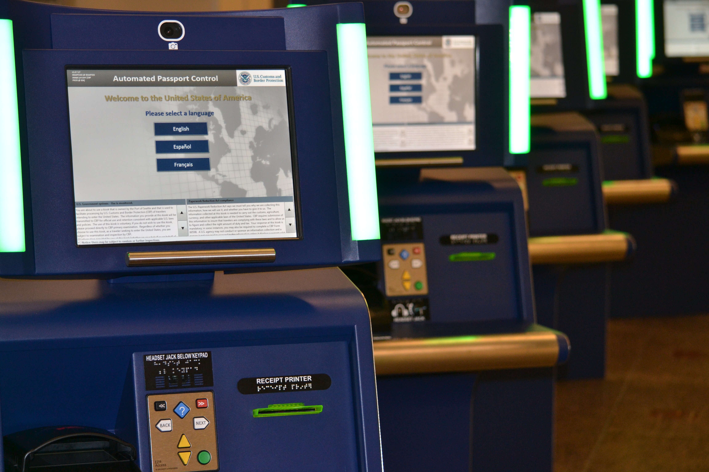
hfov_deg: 19.5
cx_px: 354
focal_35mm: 105
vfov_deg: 13.0
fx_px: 2068
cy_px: 236
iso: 640
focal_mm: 70
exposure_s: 1/60
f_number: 4.5
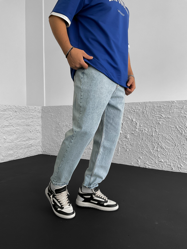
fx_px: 209
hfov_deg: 48.2
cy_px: 124
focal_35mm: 29
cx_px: 94
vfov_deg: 61.7
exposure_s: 1/120
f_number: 1.8
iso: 64
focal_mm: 3
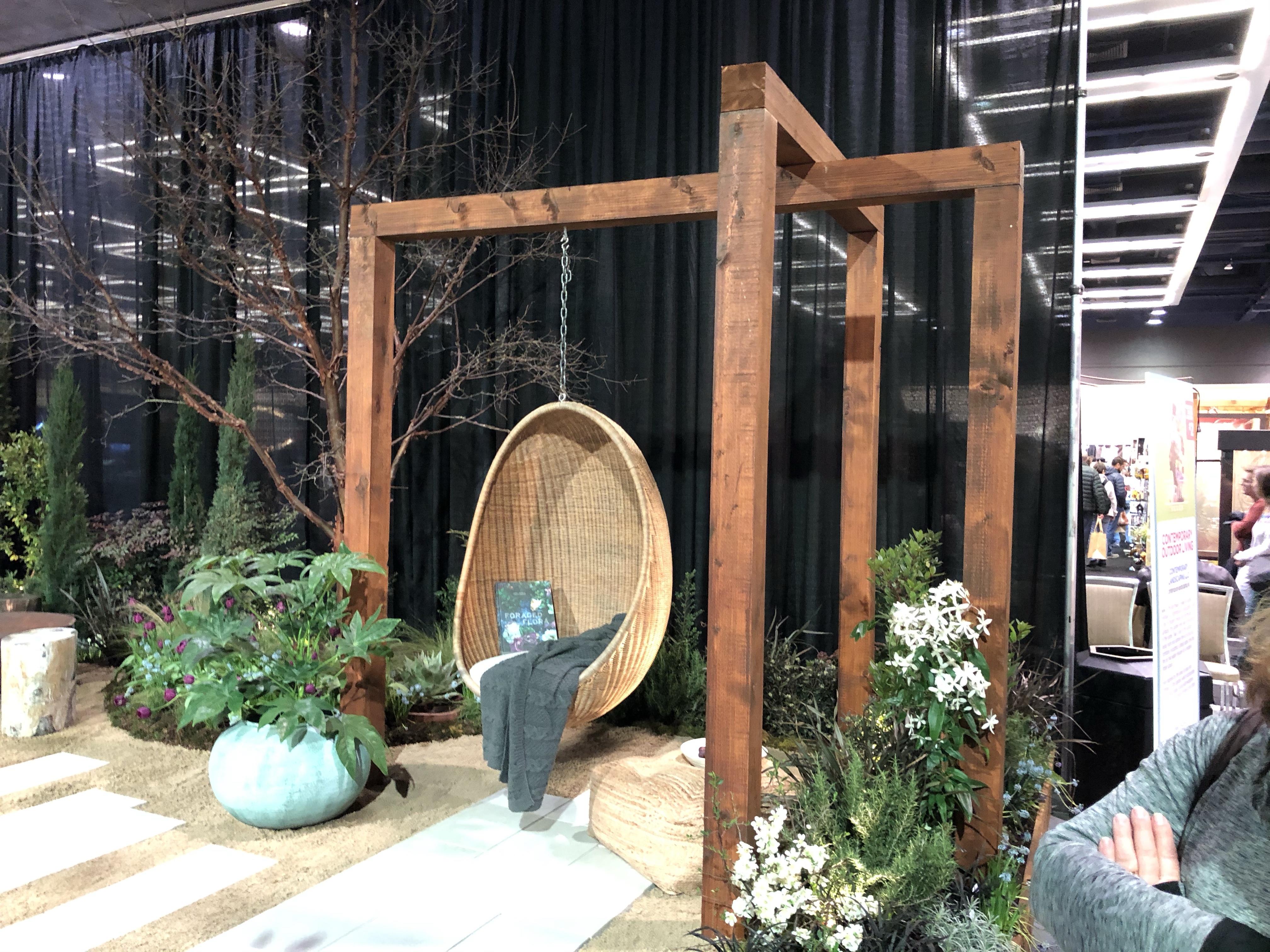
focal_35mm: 28
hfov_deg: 63.4
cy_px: 476
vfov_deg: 49.7
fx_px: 1027
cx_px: 635
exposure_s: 1/6
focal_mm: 3.99
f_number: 1.8
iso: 100
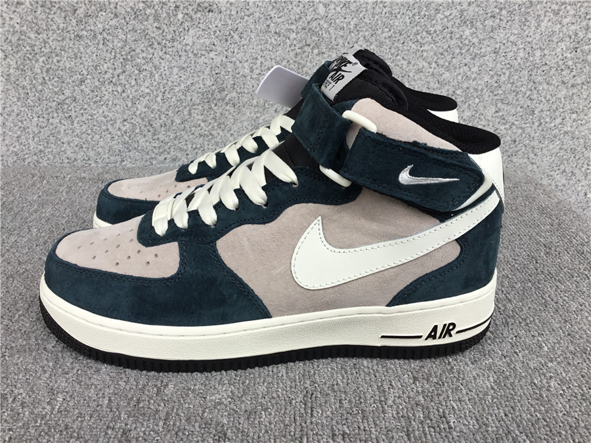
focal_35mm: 31
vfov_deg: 45.4
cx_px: 296
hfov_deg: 58.4
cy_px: 222
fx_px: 529
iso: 32
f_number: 2.4
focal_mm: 3.3
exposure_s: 1/100
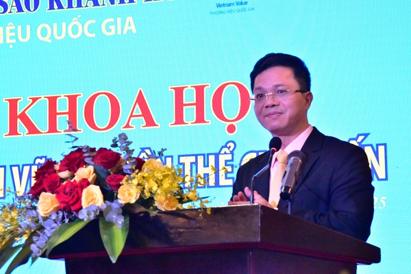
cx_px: 206
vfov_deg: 12.5
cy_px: 137
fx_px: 1256
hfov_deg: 18.6
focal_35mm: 110
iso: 12800
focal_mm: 110
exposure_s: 1/80
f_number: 16
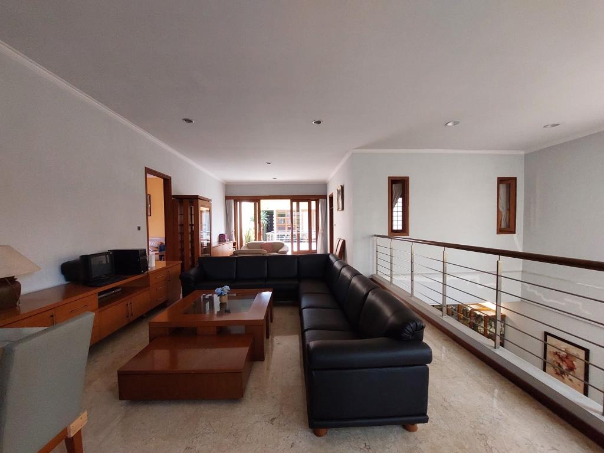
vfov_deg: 89.9
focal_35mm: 13
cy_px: 226
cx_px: 302
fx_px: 227
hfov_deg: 106.2
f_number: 2.2
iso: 400
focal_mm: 1.74
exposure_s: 1/60
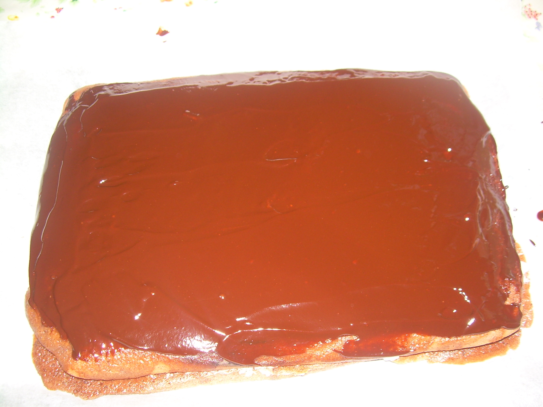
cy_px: 204
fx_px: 596
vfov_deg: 37.7
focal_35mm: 38
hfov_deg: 49.0
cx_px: 272
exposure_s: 1/60
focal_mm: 6.3
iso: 50
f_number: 2.8
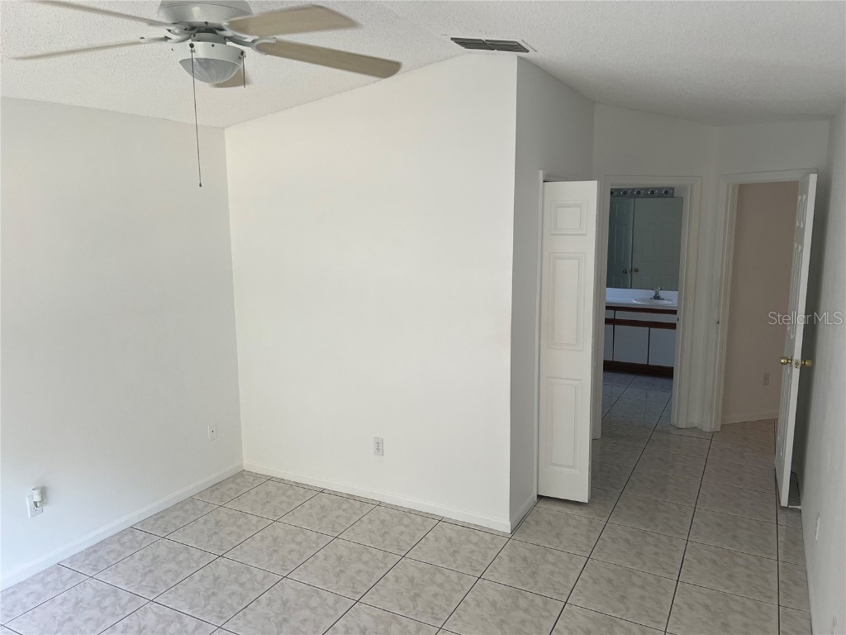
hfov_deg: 67.3
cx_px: 423
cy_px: 318
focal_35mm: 26
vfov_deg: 53.1
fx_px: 635
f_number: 1.5
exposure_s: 1/121
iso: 64
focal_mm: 5.7
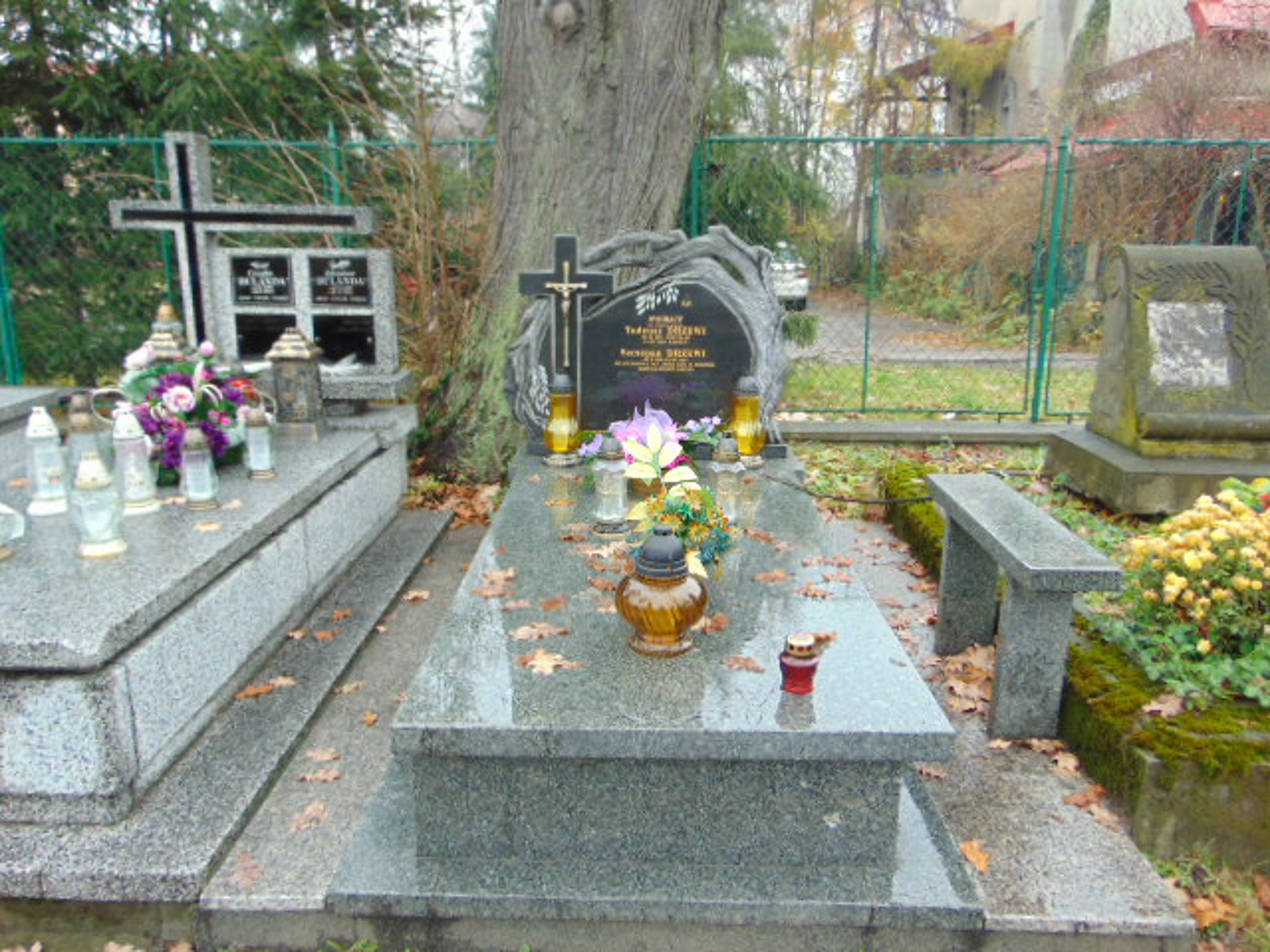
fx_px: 917
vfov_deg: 54.9
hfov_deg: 69.4
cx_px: 635
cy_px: 476
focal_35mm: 25
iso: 80
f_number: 3
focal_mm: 4.5
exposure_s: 1/60
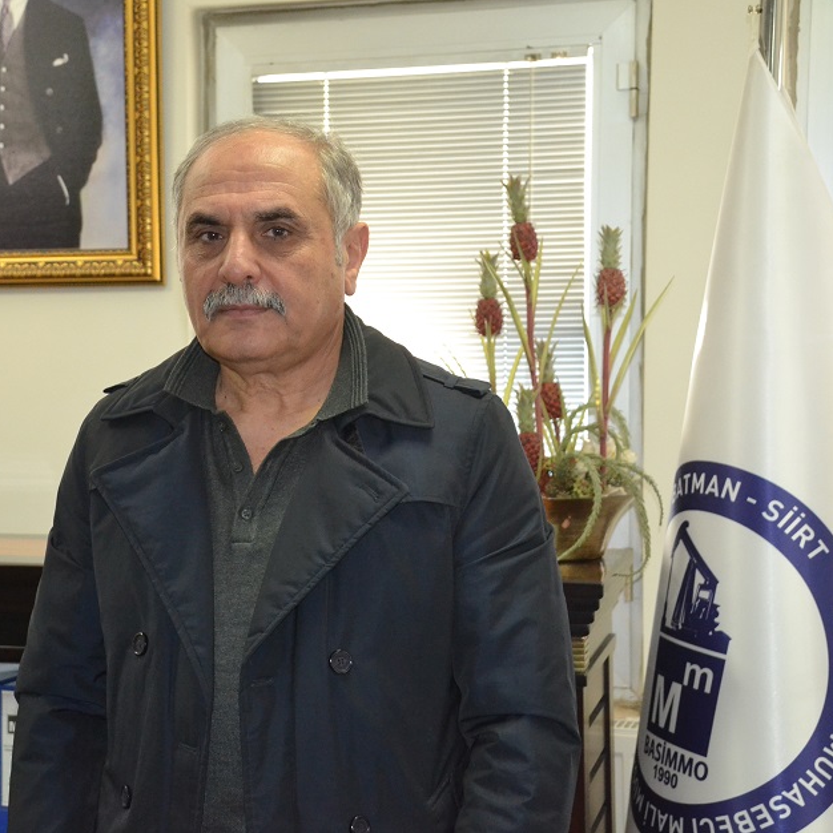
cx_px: 214
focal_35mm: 68
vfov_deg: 25.5
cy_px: 416
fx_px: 1842
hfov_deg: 25.2
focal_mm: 35
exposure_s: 1/60
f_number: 4.2
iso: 2200
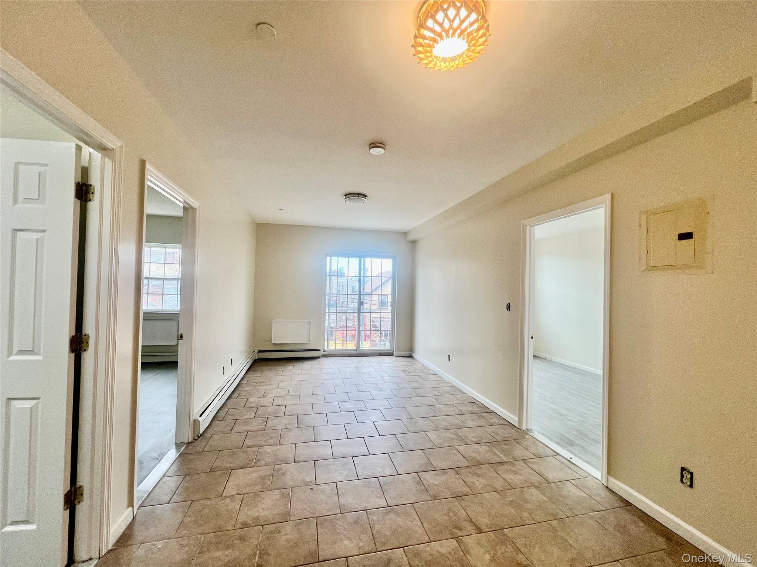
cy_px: 284
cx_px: 378
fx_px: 284
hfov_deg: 106.2
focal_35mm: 13
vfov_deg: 89.9
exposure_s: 1/120
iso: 80
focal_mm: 1.57
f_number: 1.8
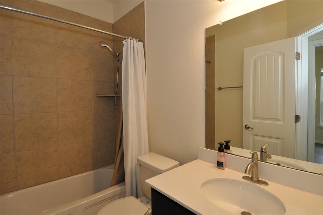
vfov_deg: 67.2
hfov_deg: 90.1
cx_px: 162
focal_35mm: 18
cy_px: 108
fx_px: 161
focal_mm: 12
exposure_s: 1/200
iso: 2000
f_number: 7.1
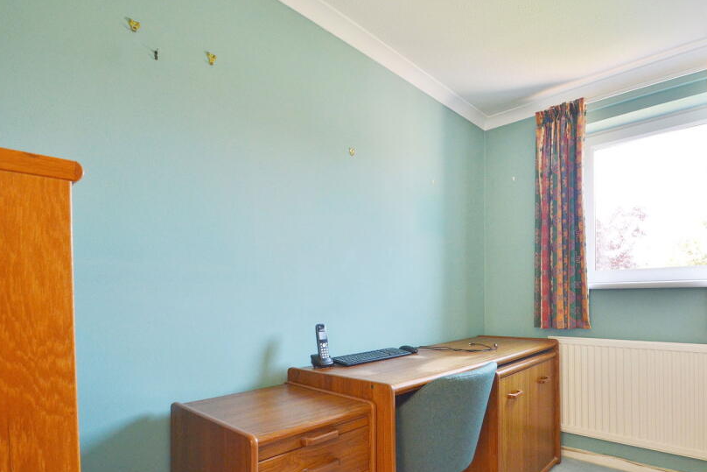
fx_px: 373
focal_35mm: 19
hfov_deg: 85.7
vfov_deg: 63.8
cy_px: 290
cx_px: 427
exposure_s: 1/40
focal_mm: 10
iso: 800
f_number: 7.1
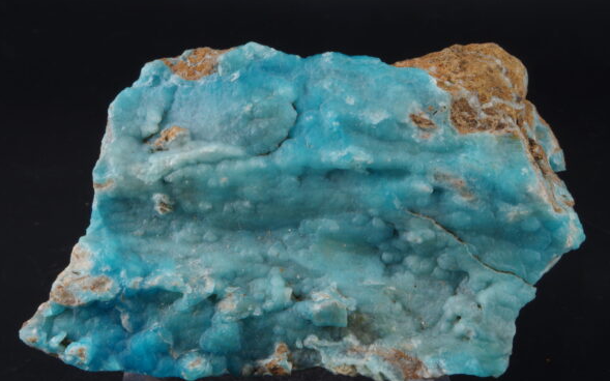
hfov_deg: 34.5
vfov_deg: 22.0
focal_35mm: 59
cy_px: 201
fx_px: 981
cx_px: 309
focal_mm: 37.5
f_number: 5
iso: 100
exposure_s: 1/2
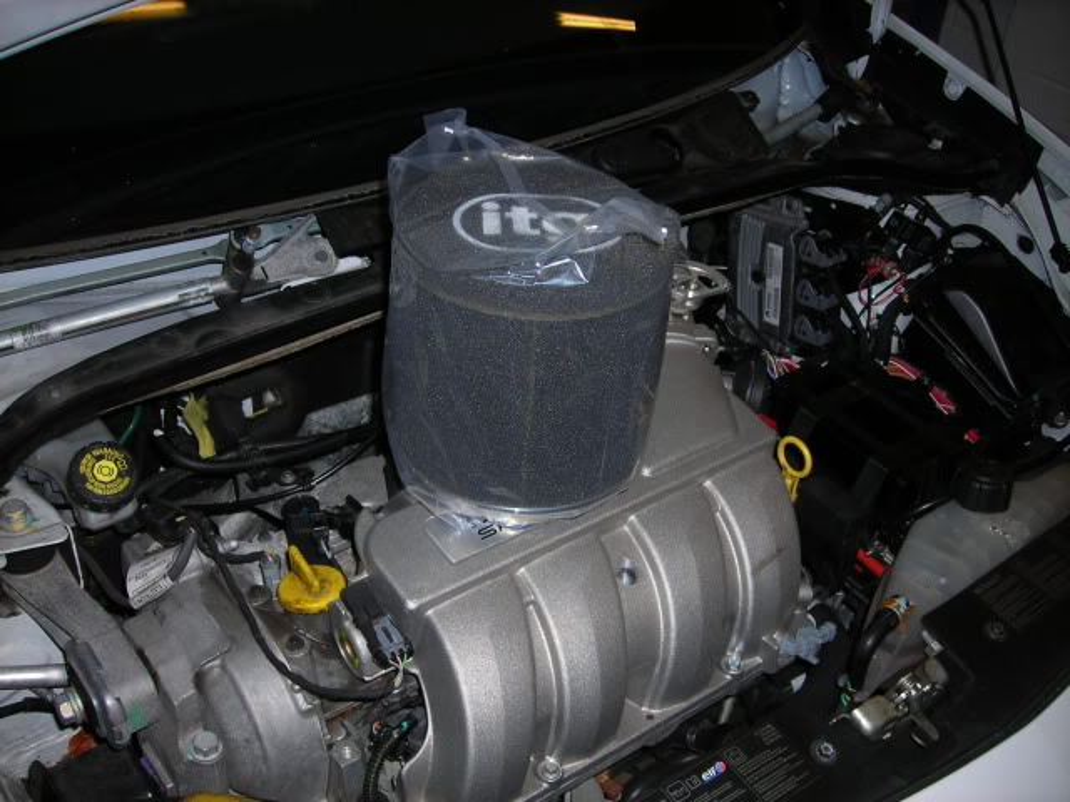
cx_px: 535
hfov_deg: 49.0
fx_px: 1175
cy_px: 401
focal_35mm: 38
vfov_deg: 37.7
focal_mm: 6.3
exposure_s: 1/60.1
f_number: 3.2
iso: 50
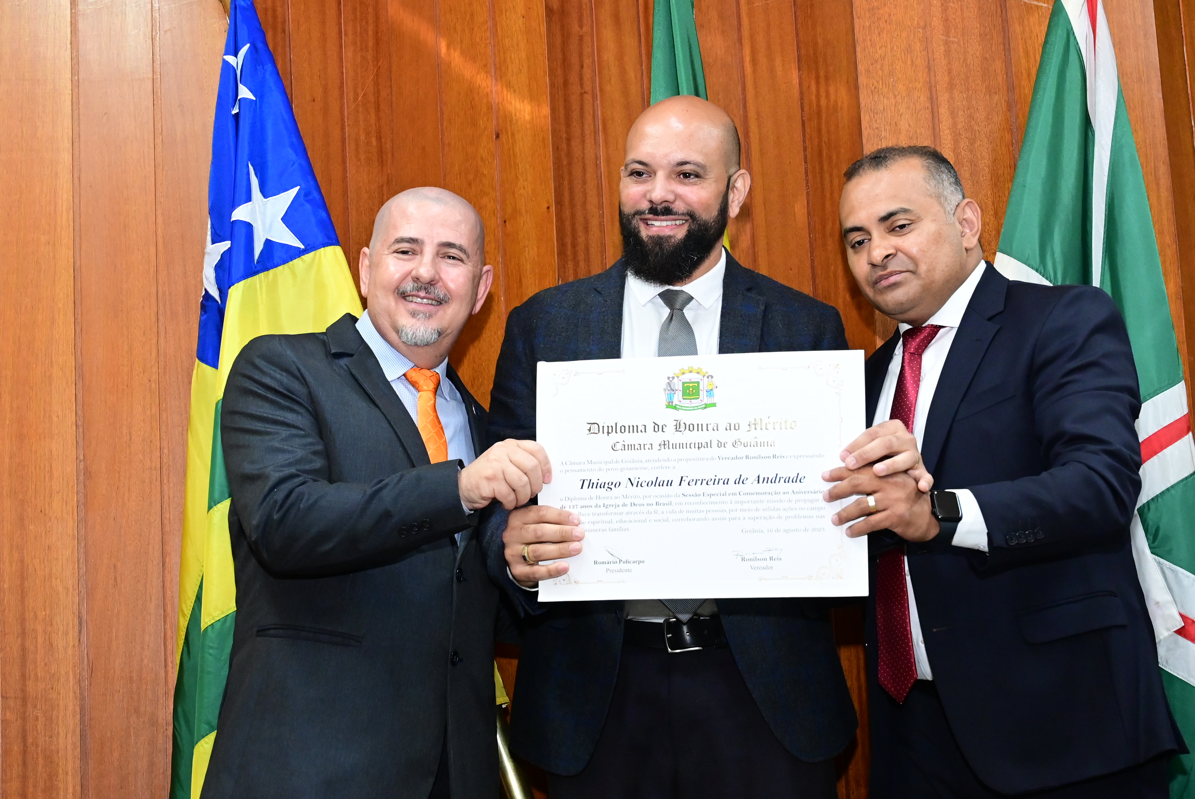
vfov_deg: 21.3
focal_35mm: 64
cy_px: 400
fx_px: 2126
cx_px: 598
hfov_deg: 31.4
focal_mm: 43
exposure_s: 1/125
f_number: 4.5
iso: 4000
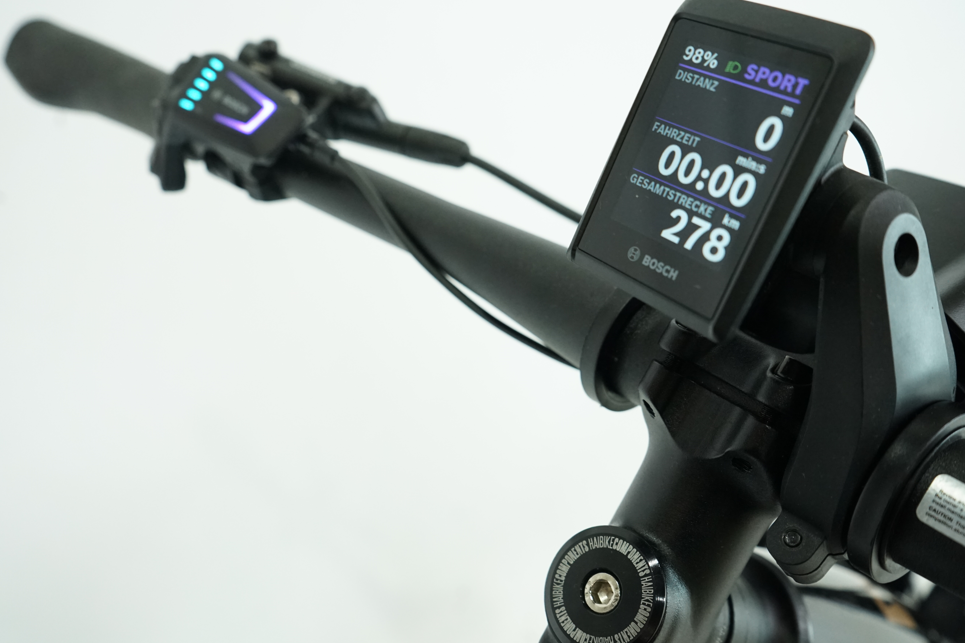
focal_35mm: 35
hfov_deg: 54.3
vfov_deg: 37.8
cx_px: 436
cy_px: 287
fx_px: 938
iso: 2500
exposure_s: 1/200
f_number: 5.6
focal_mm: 31
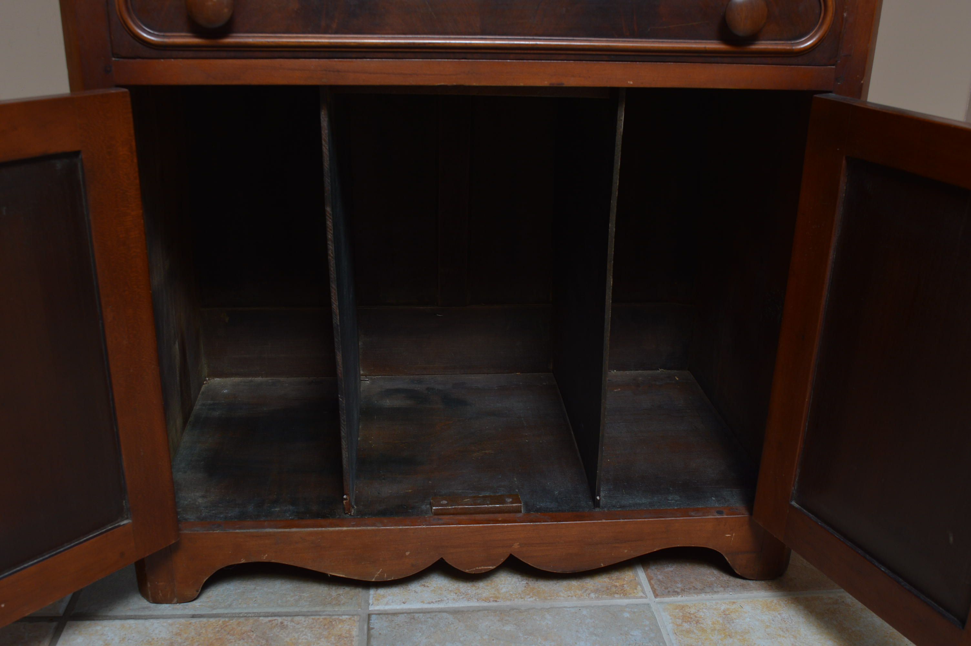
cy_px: 323
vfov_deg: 38.3
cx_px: 486
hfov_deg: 55.1
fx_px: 930
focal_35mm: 34
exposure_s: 1/100
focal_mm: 23
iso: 200
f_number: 6.3
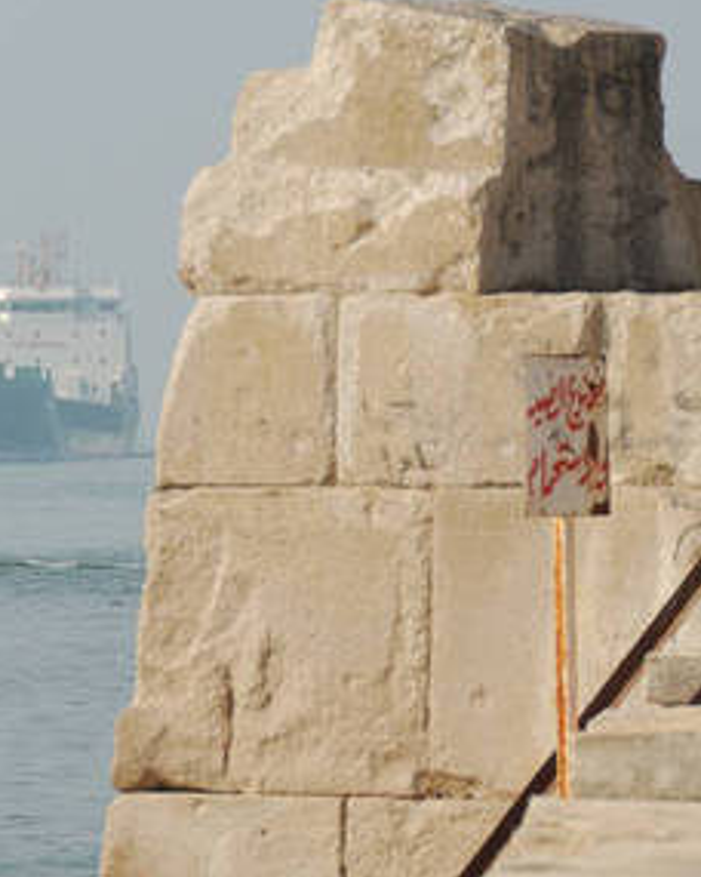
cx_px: -40
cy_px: 492
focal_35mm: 467
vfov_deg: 4.1
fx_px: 12115
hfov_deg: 3.3
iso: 100
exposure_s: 1/320
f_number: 8
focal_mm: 135
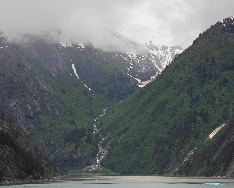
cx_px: 111
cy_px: 94
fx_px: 831
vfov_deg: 12.9
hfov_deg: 16.0
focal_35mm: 120
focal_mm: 20.5
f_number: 4
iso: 100
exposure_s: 1/500
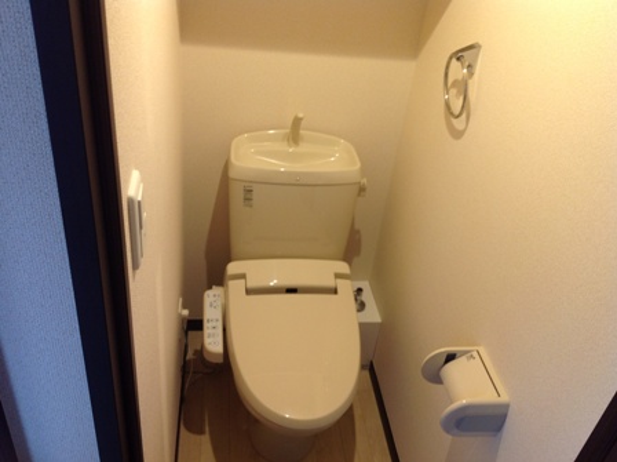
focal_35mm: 35
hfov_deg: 52.7
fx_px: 623
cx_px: 308
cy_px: 231
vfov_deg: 40.6
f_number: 2.4
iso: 80
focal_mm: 4.28
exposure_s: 1/15
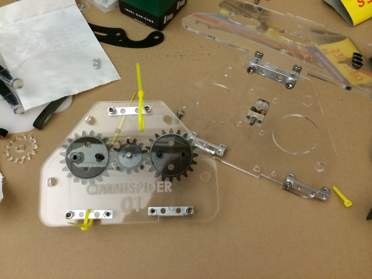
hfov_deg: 60.0
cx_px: 186
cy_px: 140
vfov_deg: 46.8
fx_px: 322
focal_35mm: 30
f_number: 2.2
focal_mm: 4.12
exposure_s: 1/30
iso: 200
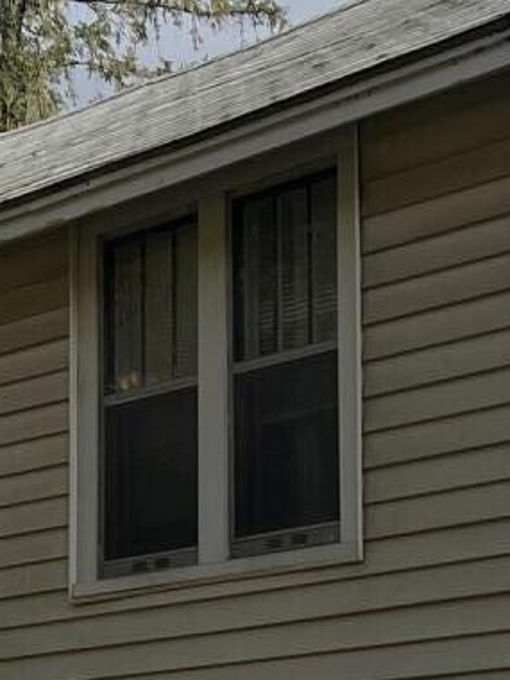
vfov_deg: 13.9
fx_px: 2691
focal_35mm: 137
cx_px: 716
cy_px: 841
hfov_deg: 10.5
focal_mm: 5.7
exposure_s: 1/8696
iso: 50
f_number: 1.5
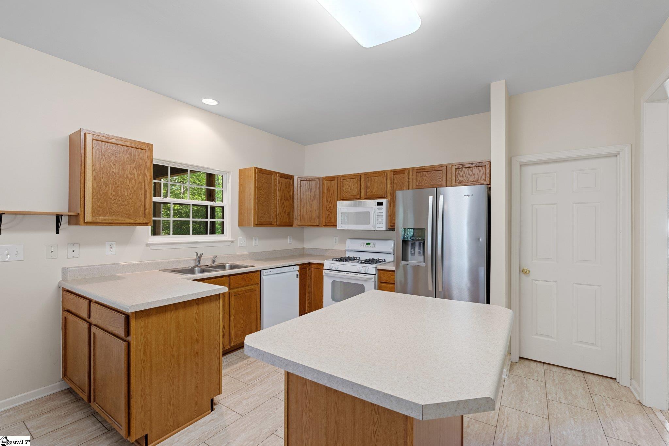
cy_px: 223
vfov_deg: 73.7
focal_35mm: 16
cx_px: 334
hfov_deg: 96.7
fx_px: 297
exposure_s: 1/6
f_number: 8
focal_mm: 16
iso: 250
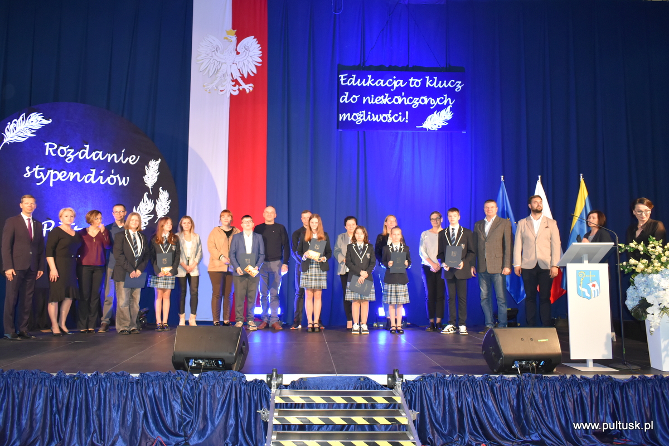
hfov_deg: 67.4
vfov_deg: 47.9
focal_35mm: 27
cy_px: 223
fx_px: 502
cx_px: 334
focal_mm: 18
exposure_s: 1/60
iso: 1100
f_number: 3.5
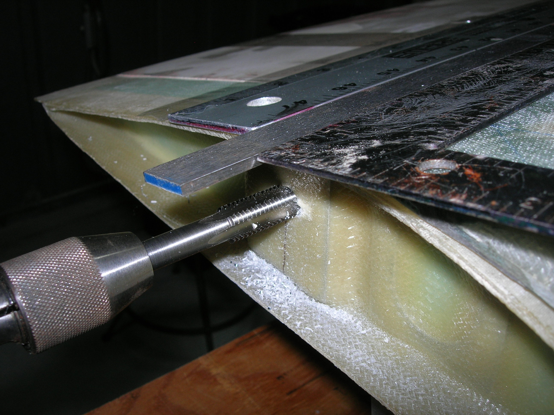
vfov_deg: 37.7
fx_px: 608
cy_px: 208
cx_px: 277
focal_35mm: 38
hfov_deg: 49.0
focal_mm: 7.8
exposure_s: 1/60.1
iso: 64
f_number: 4.8
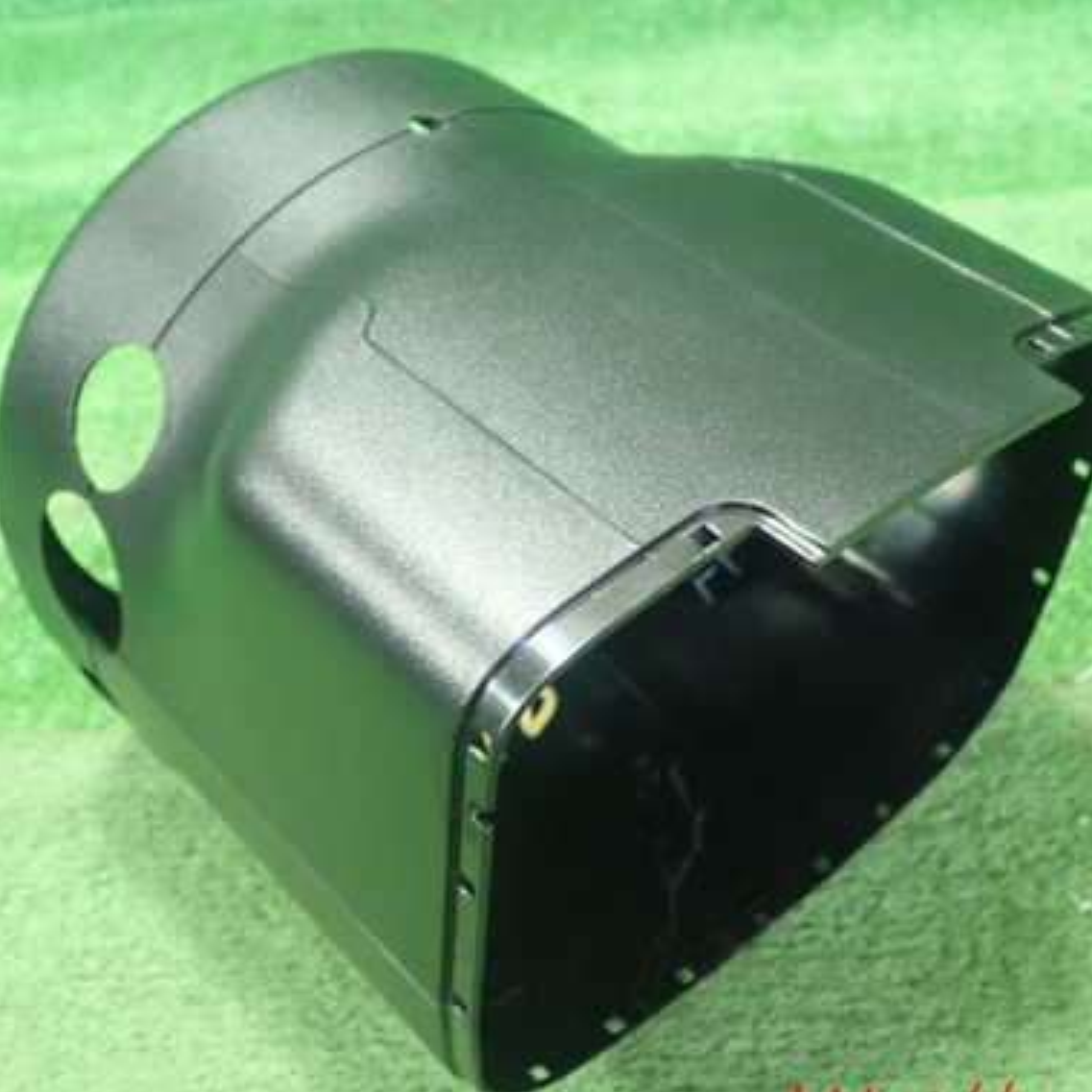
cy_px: 501
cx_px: 579
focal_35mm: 42
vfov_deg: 40.0
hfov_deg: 40.0
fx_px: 1499
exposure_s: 1/100
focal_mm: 5.5
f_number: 2.3
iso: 800
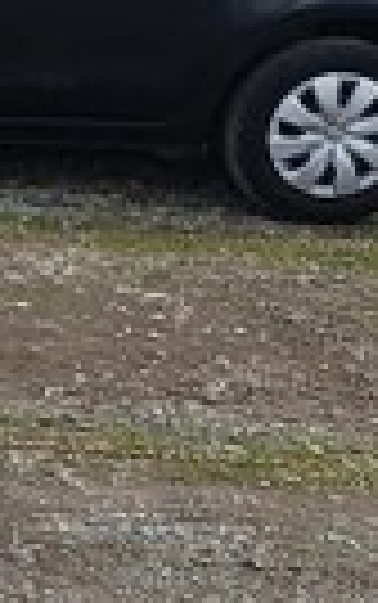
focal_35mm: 152
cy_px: 234
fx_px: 2500
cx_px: -1094
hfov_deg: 6.9
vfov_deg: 13.7
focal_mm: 5.23
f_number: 1.8
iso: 50
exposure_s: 1/1167
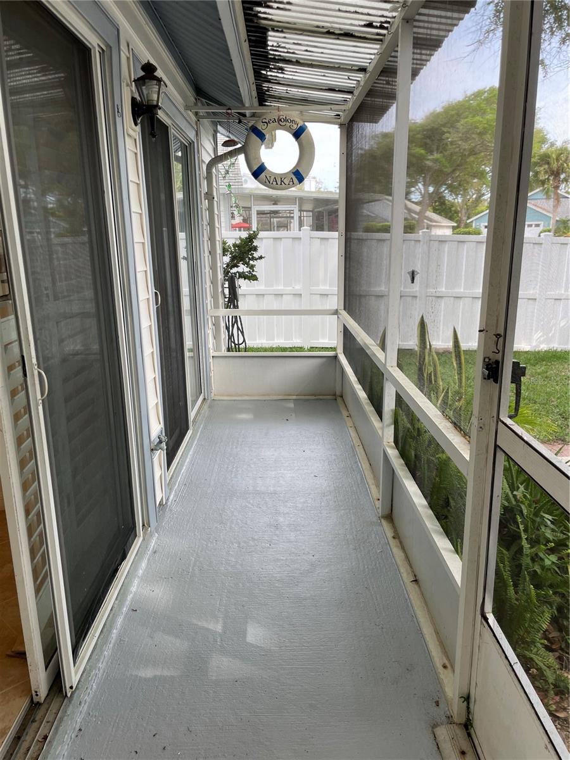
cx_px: 285
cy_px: 380
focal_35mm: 26
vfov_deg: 67.3
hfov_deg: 53.1
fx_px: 571
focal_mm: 4.2
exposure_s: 1/231
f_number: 1.6
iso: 32
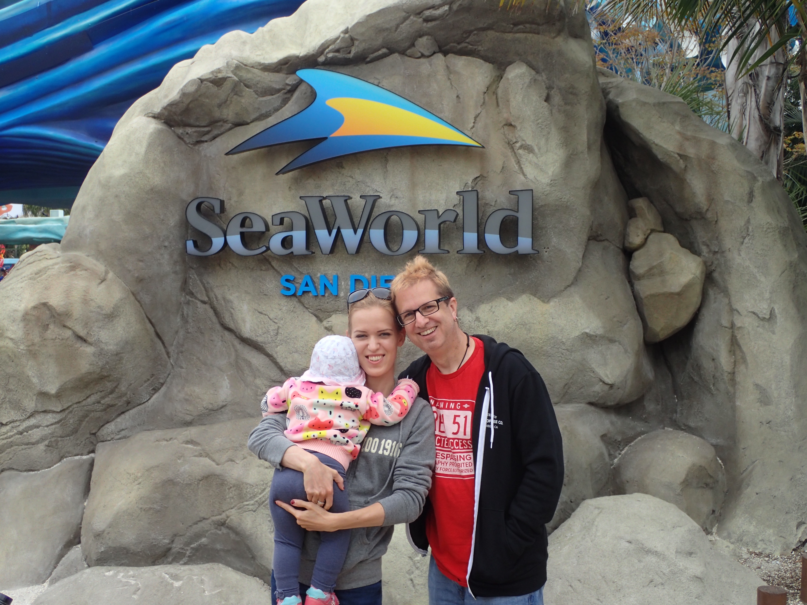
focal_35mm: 46
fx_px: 1072
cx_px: 404
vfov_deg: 31.5
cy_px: 302
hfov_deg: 41.2
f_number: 4.5
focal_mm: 8.41
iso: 100
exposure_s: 1/400
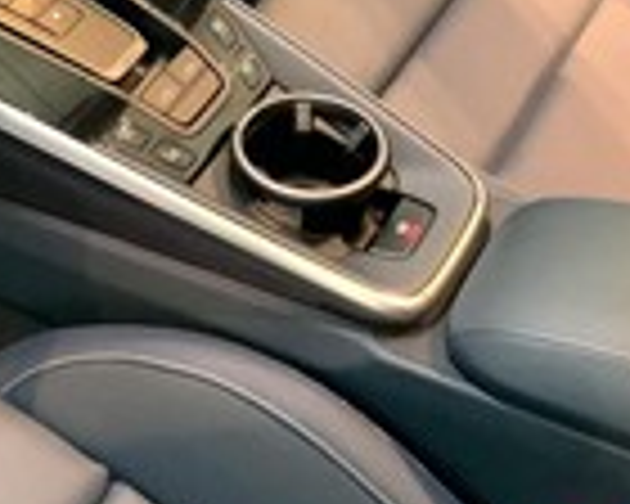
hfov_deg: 22.3
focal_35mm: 85
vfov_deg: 18.0
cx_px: 153
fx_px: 1585
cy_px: 124
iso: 400
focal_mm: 3
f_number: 1.8
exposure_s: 1/30
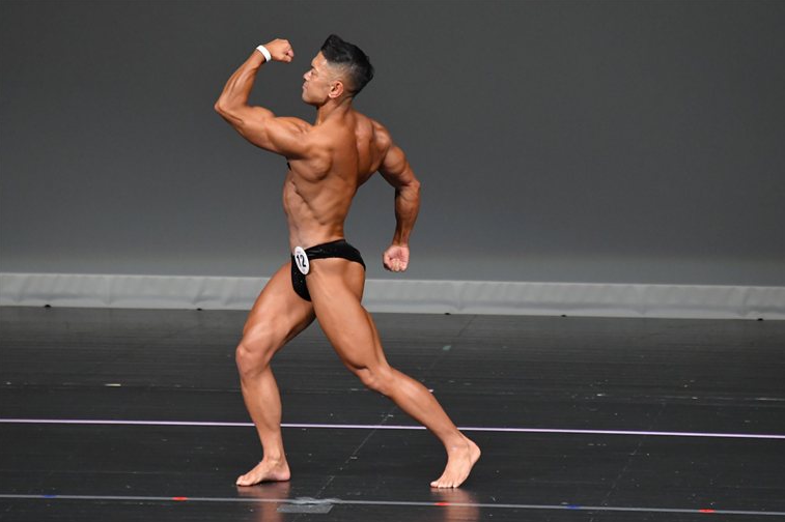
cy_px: 265
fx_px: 8369
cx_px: 397
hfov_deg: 5.4
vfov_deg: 3.6
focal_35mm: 384
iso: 4000
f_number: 5.6
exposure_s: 1/400
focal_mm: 250
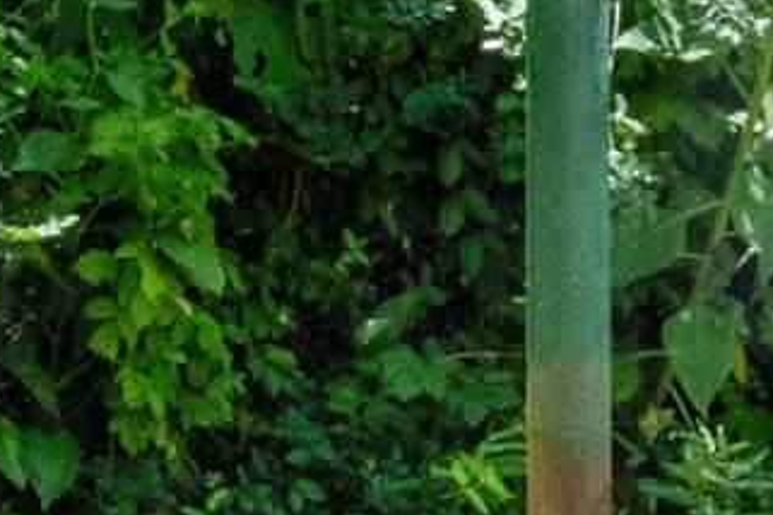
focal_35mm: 351
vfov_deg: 3.8
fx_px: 7536
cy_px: -904
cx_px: -301
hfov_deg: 5.8
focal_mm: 30
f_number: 14
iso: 500
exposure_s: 1/320
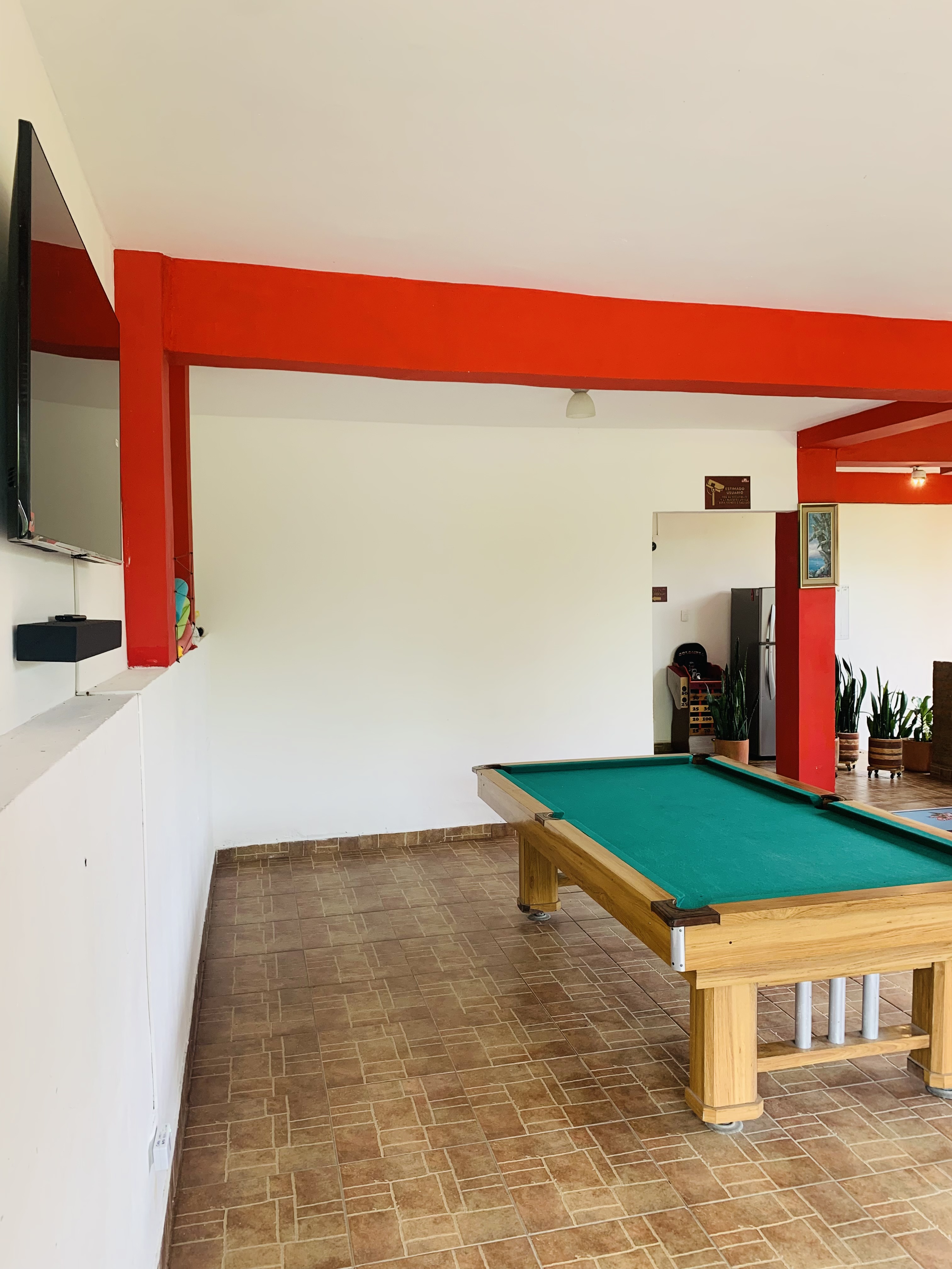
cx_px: 476
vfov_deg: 67.3
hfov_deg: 53.1
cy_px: 634
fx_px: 953
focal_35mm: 26
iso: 64
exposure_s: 1/121
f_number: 1.8
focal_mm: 4.25
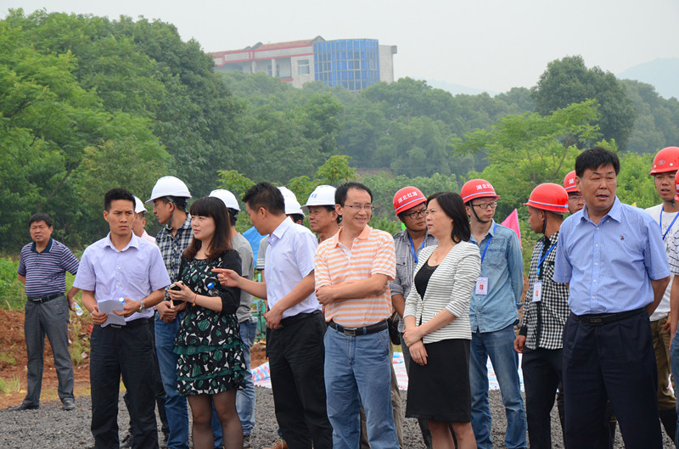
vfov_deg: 11.4
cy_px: 224
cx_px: 340
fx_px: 2258
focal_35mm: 120
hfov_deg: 17.1
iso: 1250
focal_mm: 80
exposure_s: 1/1250
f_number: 9
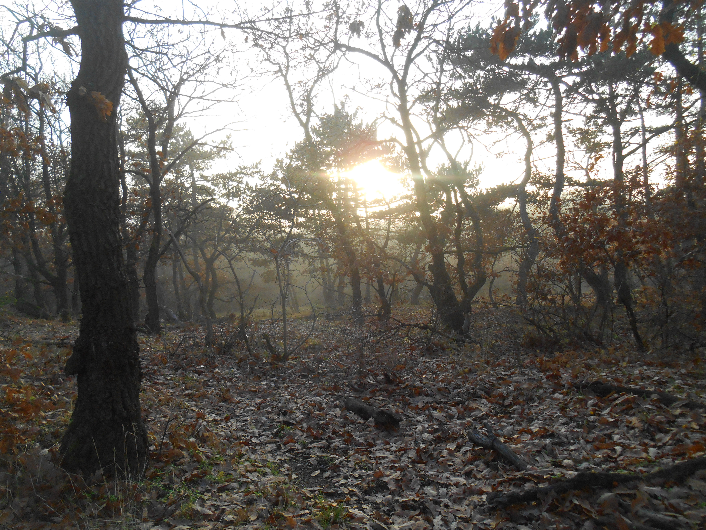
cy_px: 265
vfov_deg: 53.1
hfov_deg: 67.3
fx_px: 530
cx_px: 353
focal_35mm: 26
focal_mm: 4.7
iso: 200
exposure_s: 1/320
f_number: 3.4
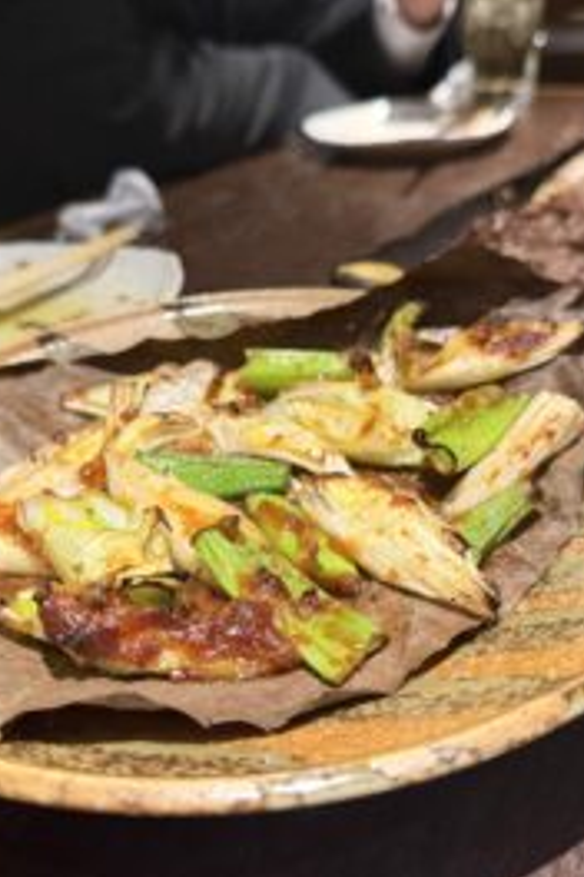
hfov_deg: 38.9
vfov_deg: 55.8
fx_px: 827
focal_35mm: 34
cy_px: 445
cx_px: 279
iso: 500
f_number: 1.78
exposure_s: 1/60
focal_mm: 6.76
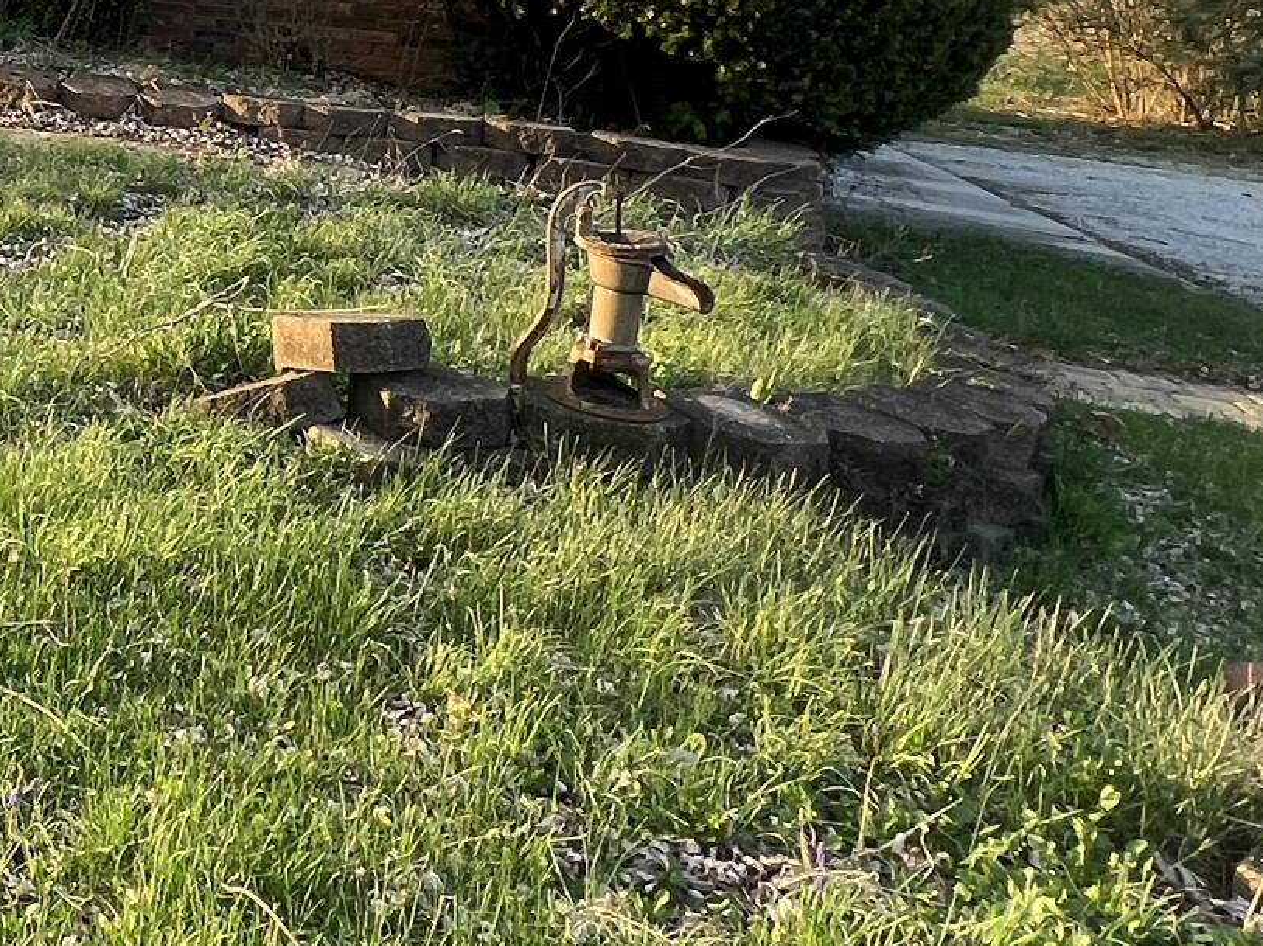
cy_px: -103
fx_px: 1751
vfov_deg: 27.6
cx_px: -534
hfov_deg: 28.8
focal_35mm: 48
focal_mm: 1.57
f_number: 1.8
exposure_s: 1/176
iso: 32
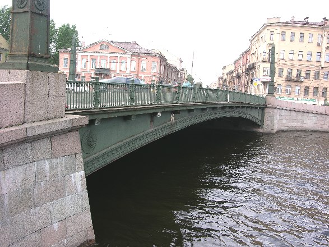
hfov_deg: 52.6
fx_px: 333
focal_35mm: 35
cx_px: 164
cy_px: 124
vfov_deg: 40.7
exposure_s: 1/64.7
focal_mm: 8.9
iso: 50
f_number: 5.6
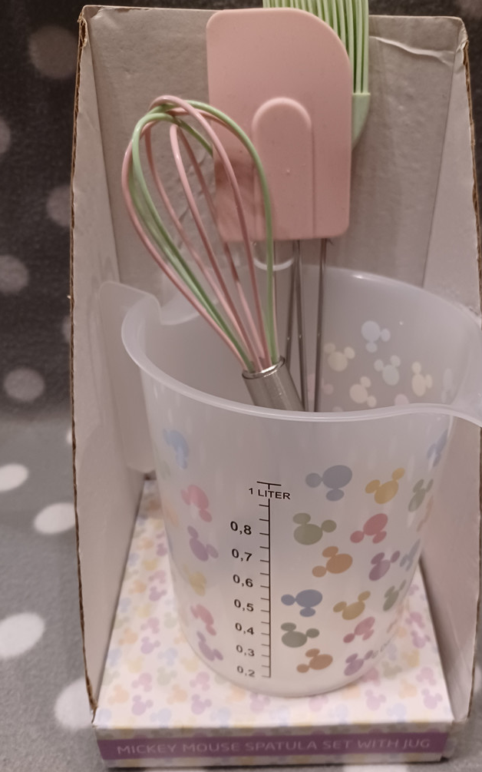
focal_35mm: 27
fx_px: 568
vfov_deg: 68.4
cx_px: 287
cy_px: 379
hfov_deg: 45.8
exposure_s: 1/25
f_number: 1.8
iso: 640
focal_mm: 4.6
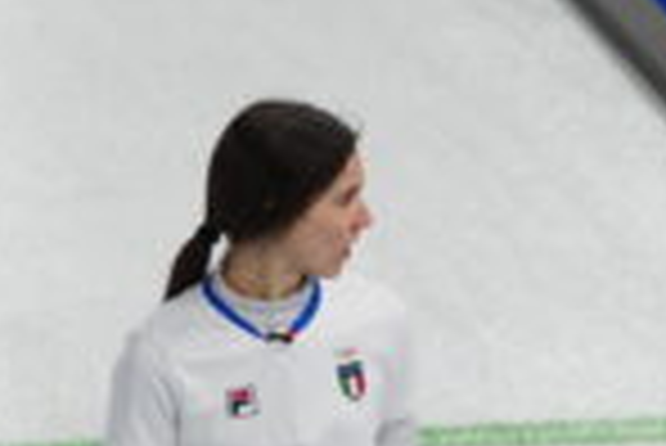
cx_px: 850
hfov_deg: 2.0
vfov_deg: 1.3
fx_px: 19518
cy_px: 428
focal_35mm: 1054
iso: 2500
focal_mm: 400
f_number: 7.1
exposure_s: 1/1000
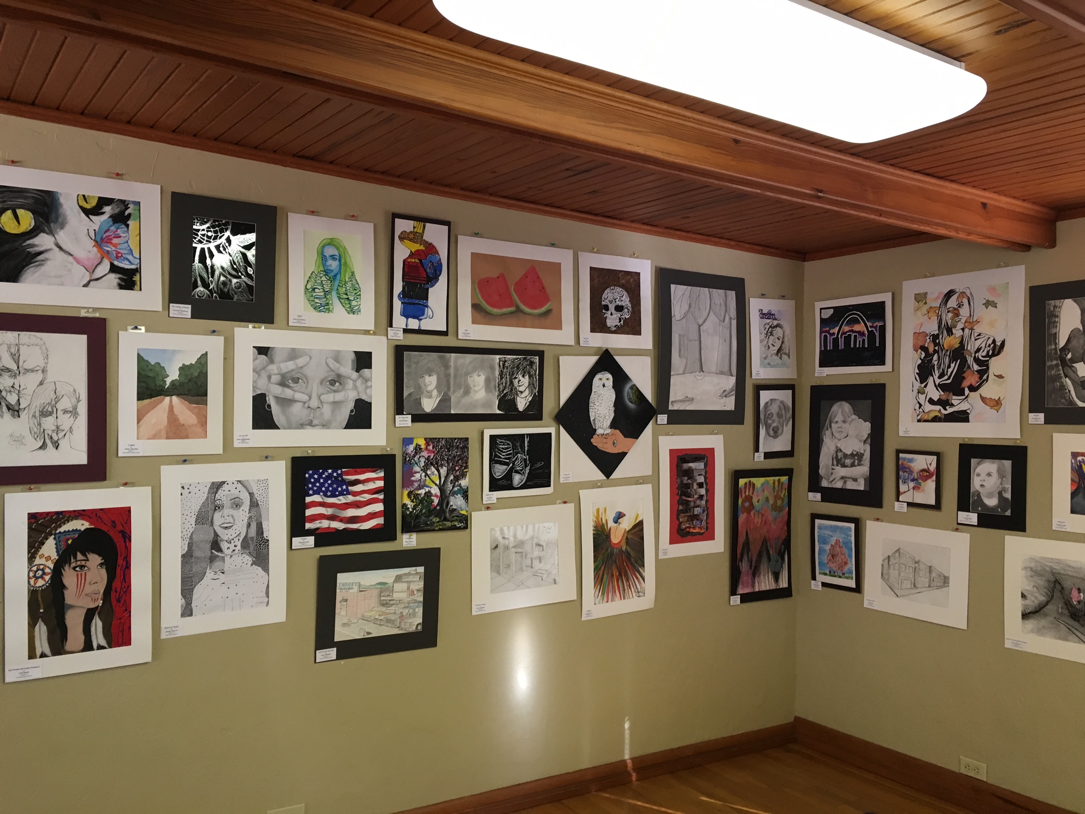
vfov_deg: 48.2
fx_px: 909
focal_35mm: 29
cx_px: 542
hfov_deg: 61.7
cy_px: 407
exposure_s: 1/30
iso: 100
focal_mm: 4.15
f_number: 2.2
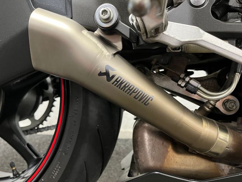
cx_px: 121
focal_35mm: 26
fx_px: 182
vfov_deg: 53.1
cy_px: 91
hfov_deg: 67.3
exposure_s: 1/33
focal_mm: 5.1
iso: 400
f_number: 1.6
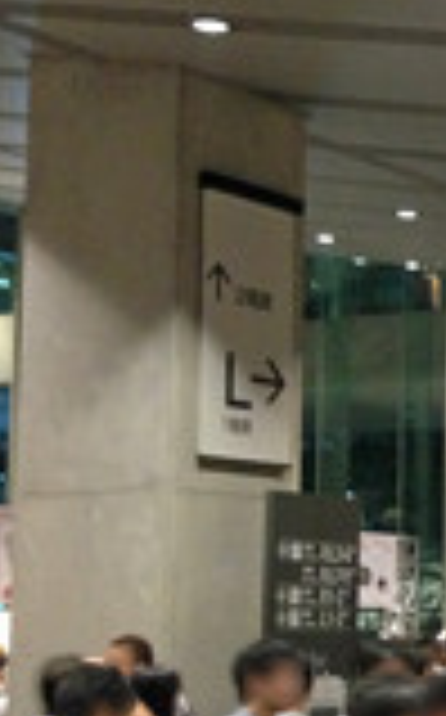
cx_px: 793
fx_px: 1931
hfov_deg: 12.1
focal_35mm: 99
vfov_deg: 21.0
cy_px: 428
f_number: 2.4
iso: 400
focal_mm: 4.13
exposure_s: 1/15
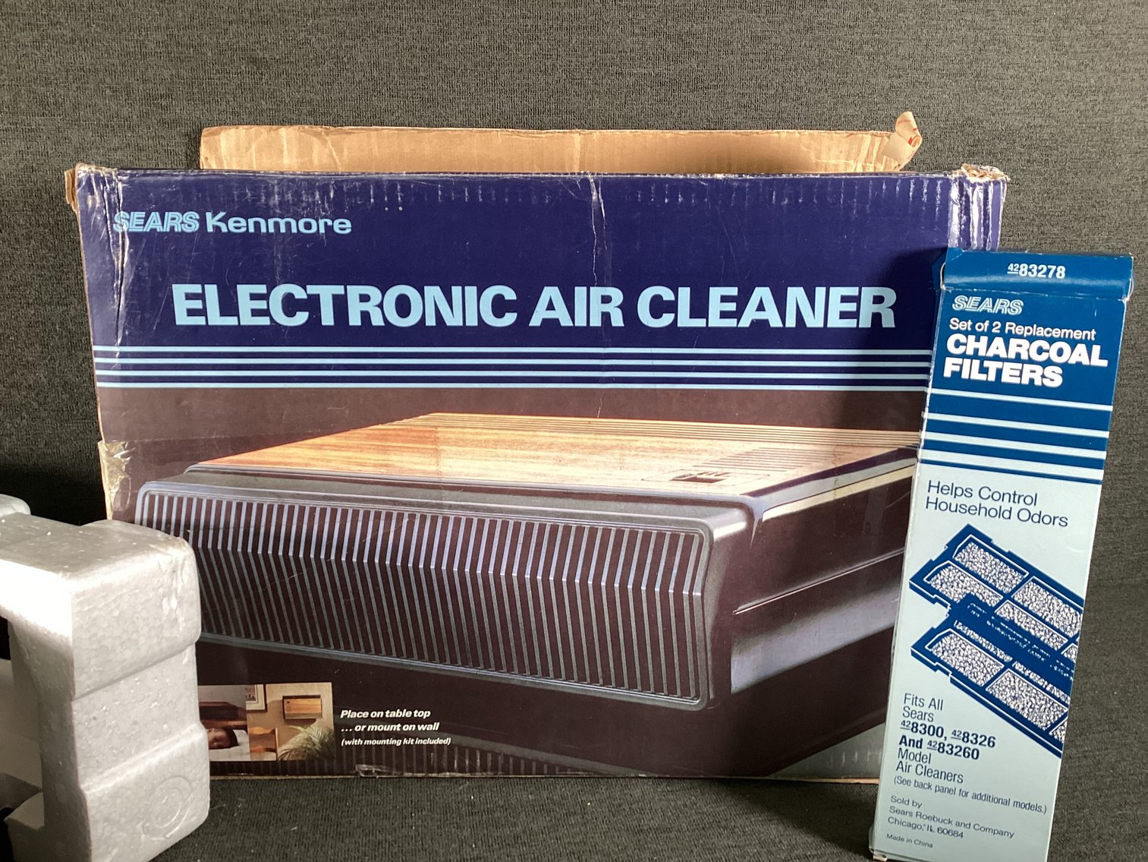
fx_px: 1028
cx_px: 574
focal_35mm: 31
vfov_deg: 45.4
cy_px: 431
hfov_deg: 58.3
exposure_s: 1/50
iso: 80
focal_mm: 3.3
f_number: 2.4
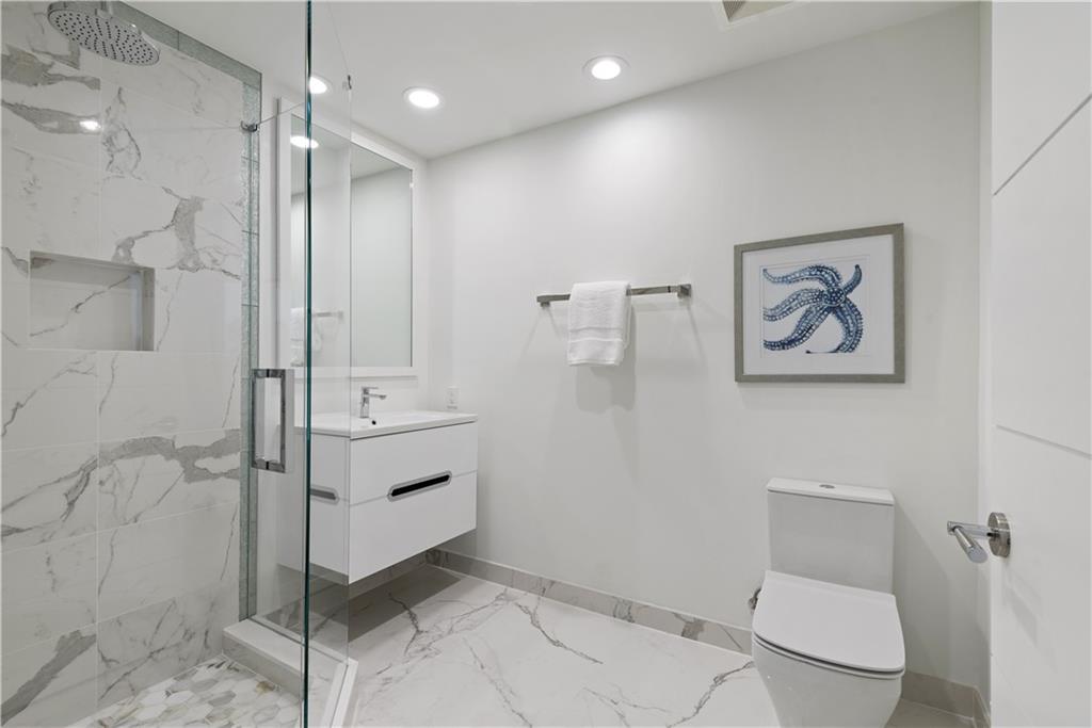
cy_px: 364
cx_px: 546
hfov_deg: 96.7
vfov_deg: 73.8
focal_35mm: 16
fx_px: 485
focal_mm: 16
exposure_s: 1/13
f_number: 8
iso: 250
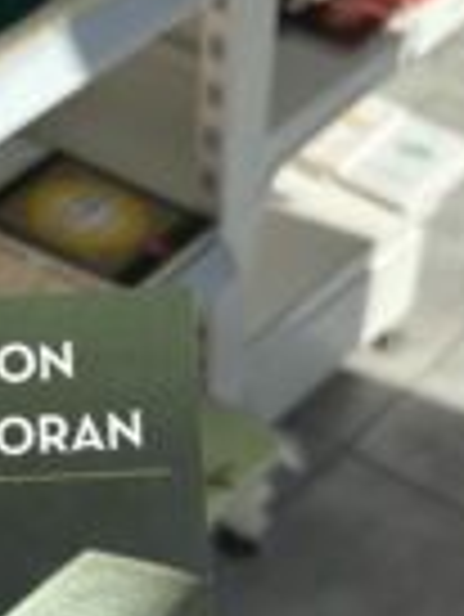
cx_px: -90
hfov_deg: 18.4
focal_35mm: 76
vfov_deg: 25.1
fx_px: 1356
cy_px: 522
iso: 50
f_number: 1.6
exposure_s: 1/3534
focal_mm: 5.96
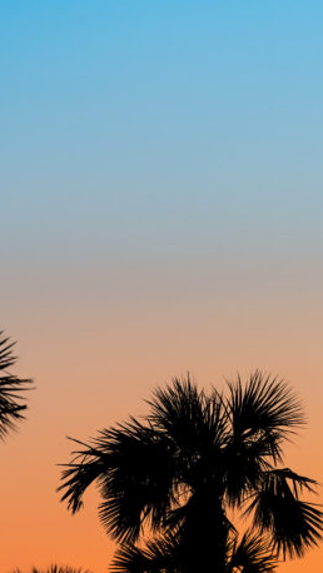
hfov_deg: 2.6
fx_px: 7118
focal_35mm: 468
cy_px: 402
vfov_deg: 4.6
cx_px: 328
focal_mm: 200
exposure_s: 1/6
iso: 200
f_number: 4
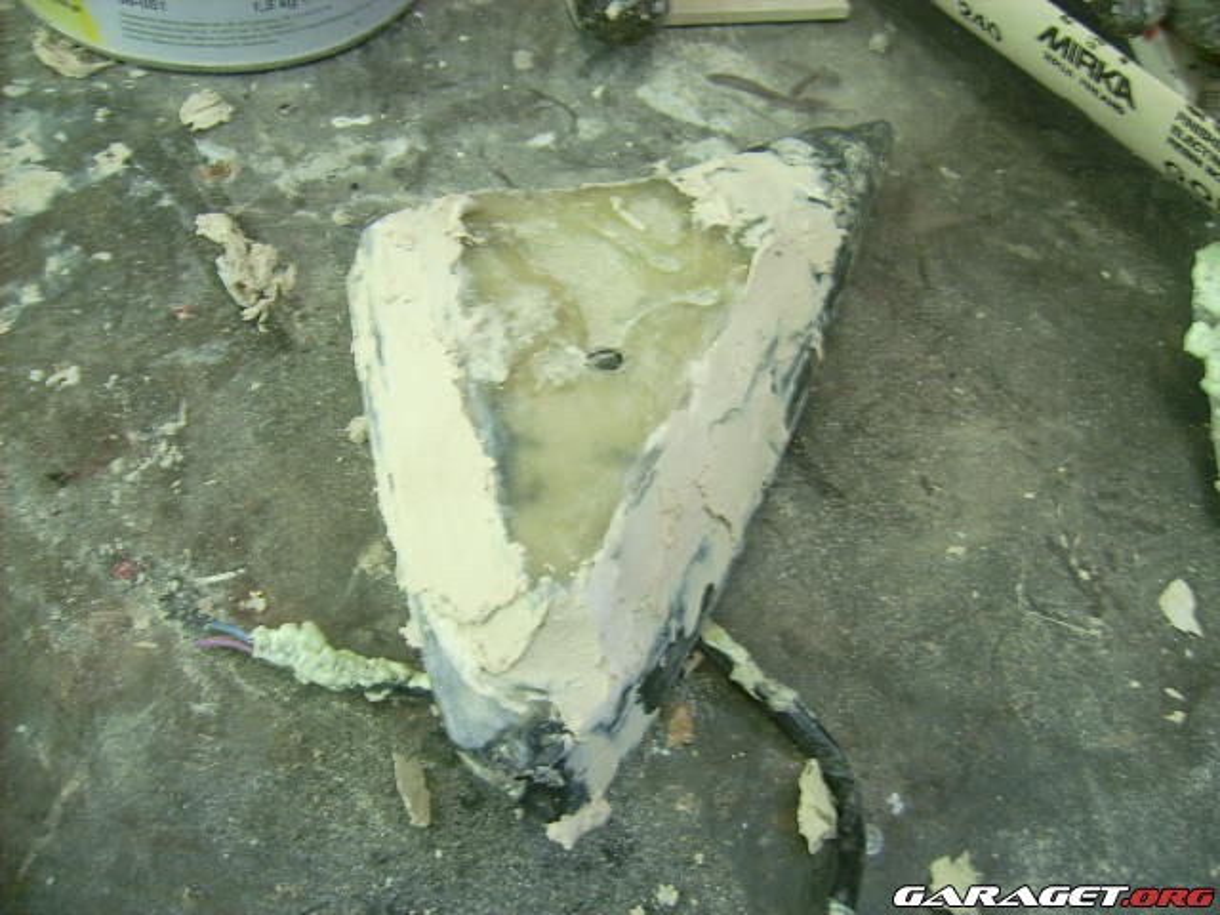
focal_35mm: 35
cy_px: 458
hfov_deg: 52.6
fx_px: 1234
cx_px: 610
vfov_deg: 40.7
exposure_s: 1/11
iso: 50
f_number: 2.8
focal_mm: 5.95
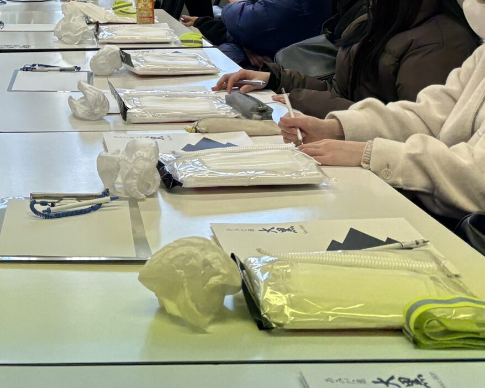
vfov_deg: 19.0
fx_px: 1062
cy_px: -131
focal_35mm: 74
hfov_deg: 24.6
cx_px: 9
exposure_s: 1/232
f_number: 1.6
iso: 100
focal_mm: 5.96
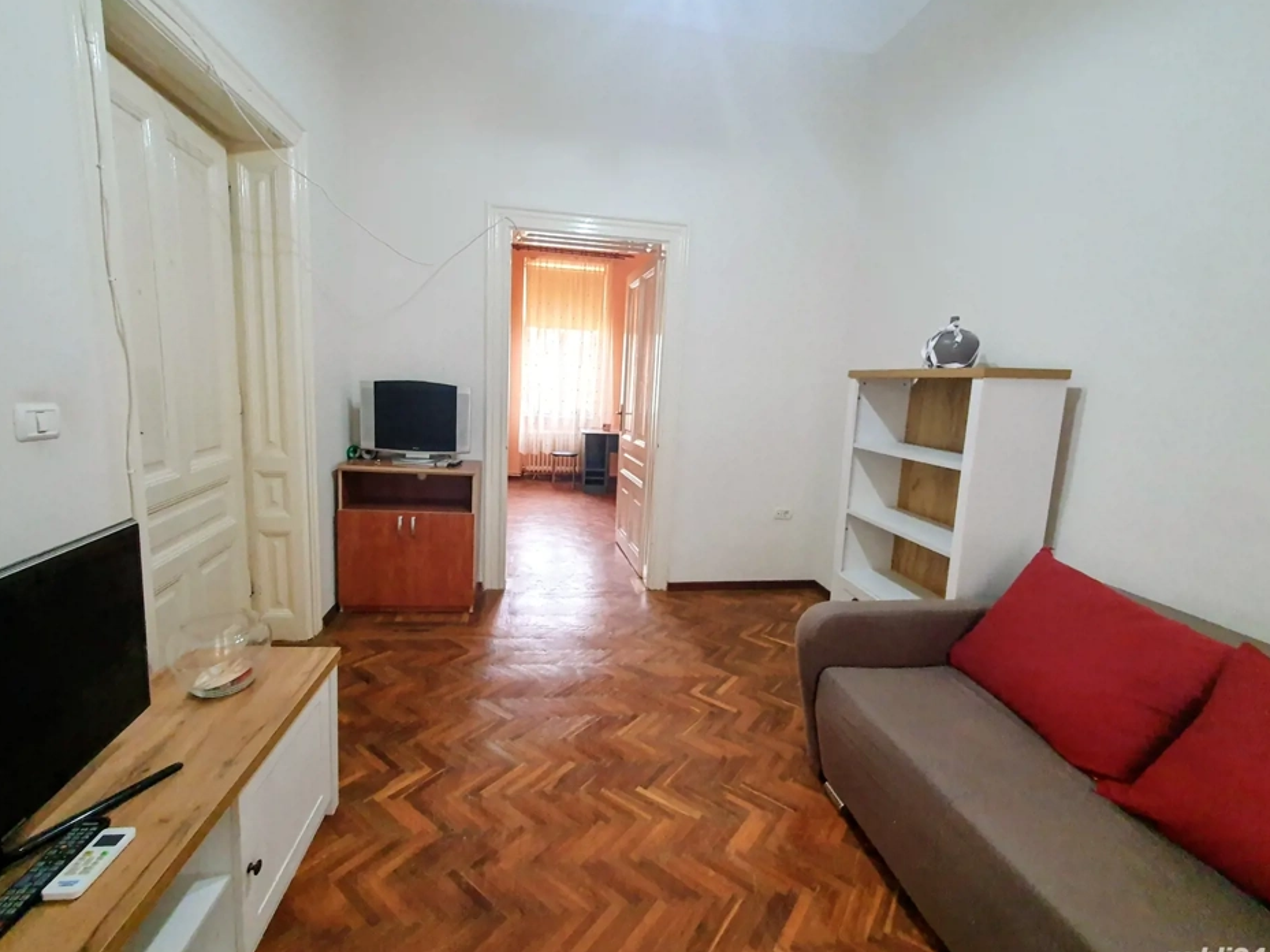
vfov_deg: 85.6
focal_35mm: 14
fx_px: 513
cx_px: 625
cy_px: 464
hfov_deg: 102.1
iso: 400
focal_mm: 1.8
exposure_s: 1/50
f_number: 2.2
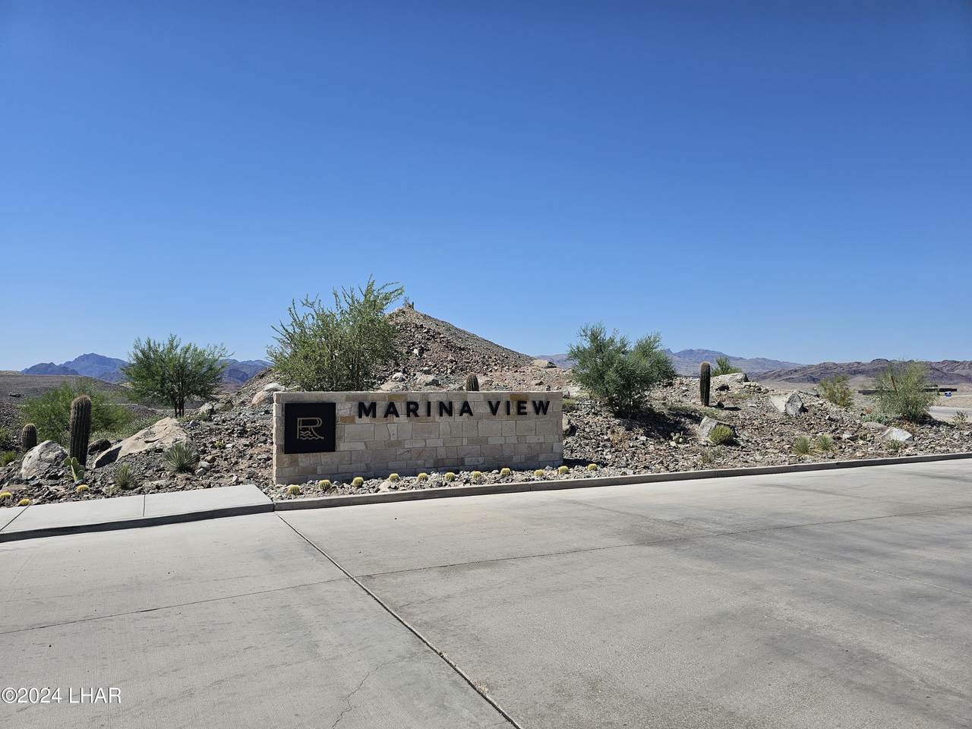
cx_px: 486
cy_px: 364
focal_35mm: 23
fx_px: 646
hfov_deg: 73.9
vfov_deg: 58.9
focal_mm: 6.3
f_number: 1.7
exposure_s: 1/1728
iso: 12
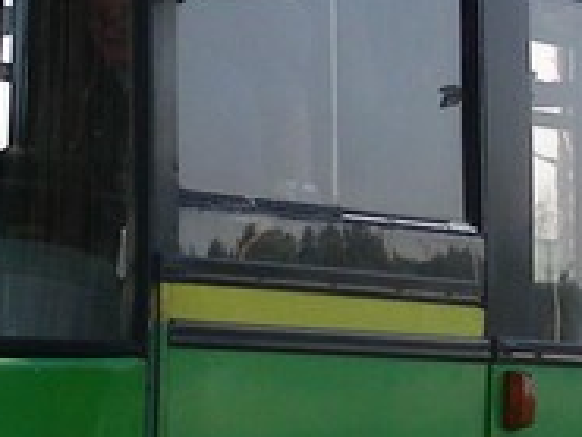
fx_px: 4341
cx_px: 343
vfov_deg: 5.8
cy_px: 143
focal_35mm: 258
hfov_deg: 7.7
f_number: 4
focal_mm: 8.8
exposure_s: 1/222
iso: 50
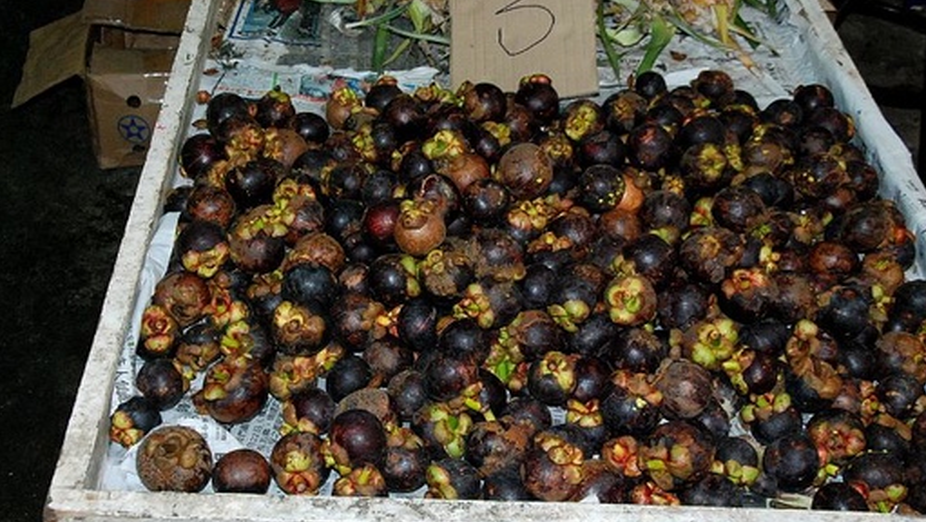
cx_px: 406
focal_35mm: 48
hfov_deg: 42.8
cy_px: 259
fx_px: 1179
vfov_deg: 25.0
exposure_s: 1/60
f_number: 8
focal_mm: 26
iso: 1600
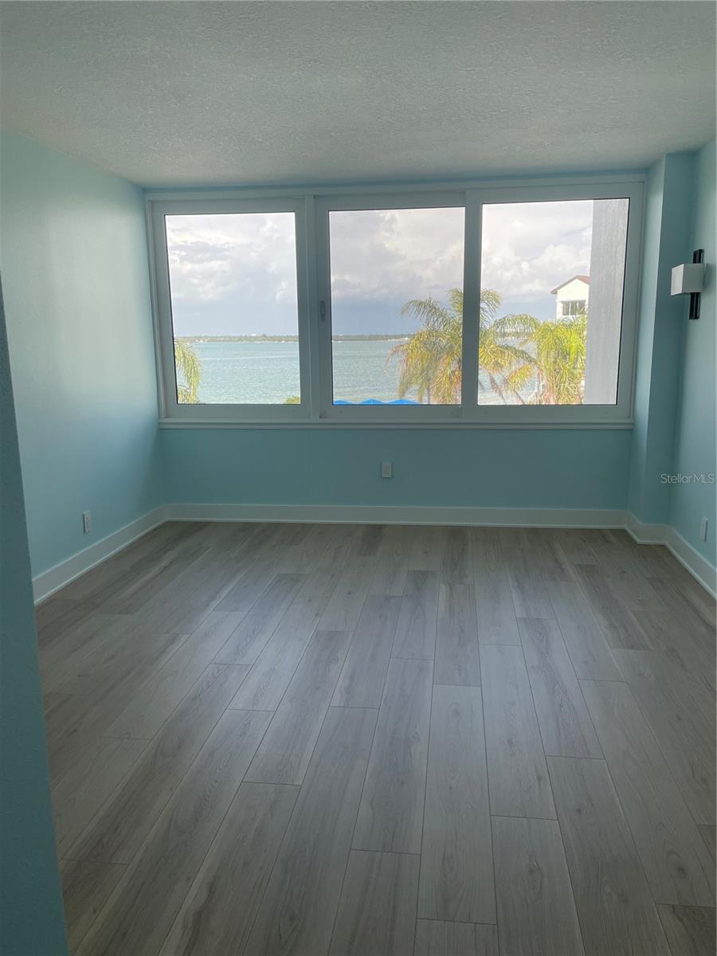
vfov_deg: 67.3
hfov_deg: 53.1
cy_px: 478
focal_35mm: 26
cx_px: 358
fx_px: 718
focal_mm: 4.2
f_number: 1.6
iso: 32
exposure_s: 1/666
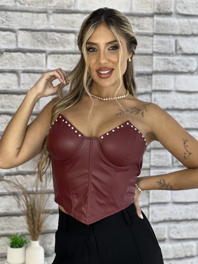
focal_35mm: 77
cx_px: 99
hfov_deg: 19.1
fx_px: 587
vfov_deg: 25.3
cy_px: 132
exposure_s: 1/120
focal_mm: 9
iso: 100
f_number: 2.8
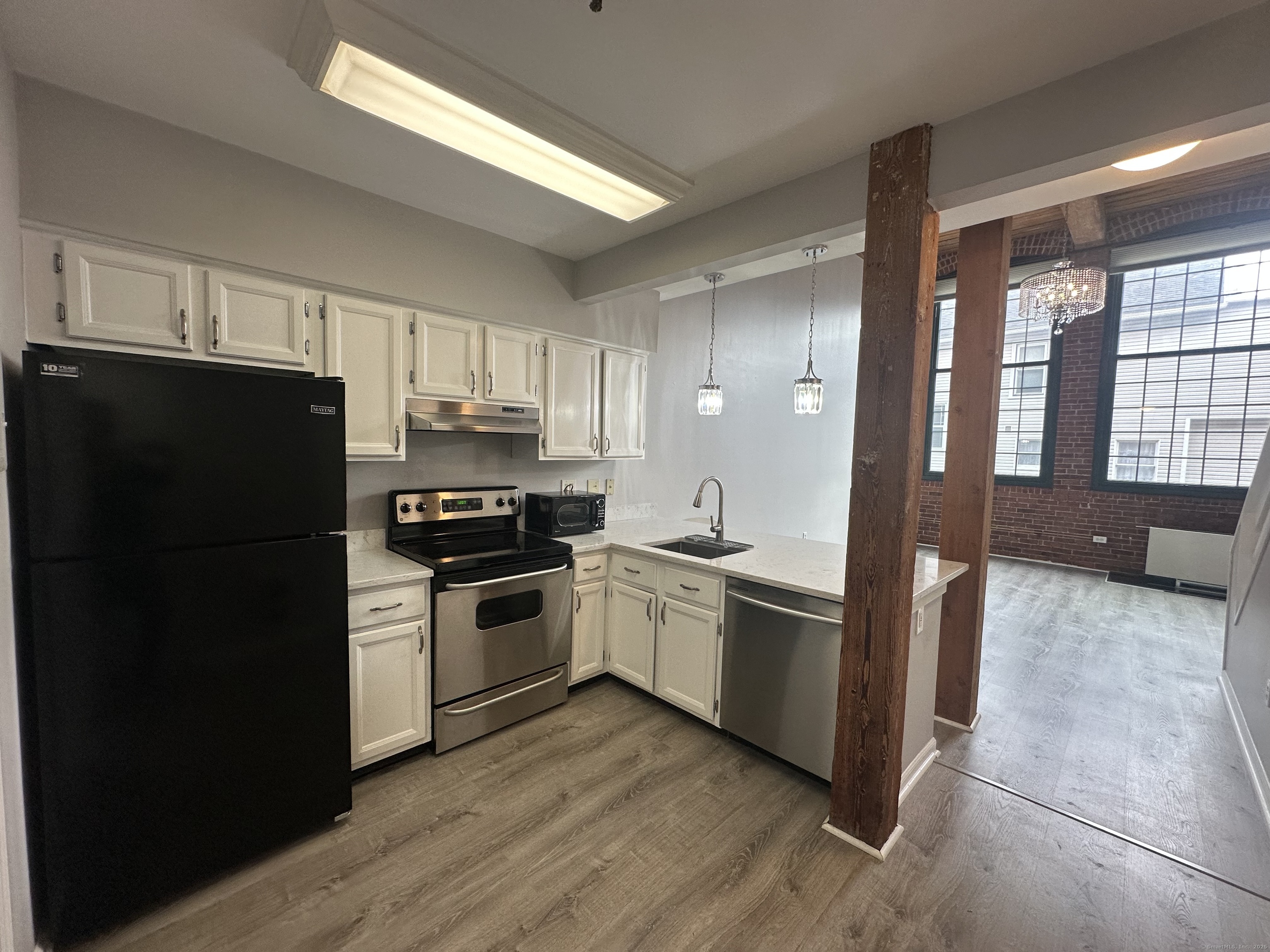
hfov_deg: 102.1
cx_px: 635
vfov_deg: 85.7
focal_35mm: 14
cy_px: 476
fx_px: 514
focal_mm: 2.22
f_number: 2.2
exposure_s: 1/120
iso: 125
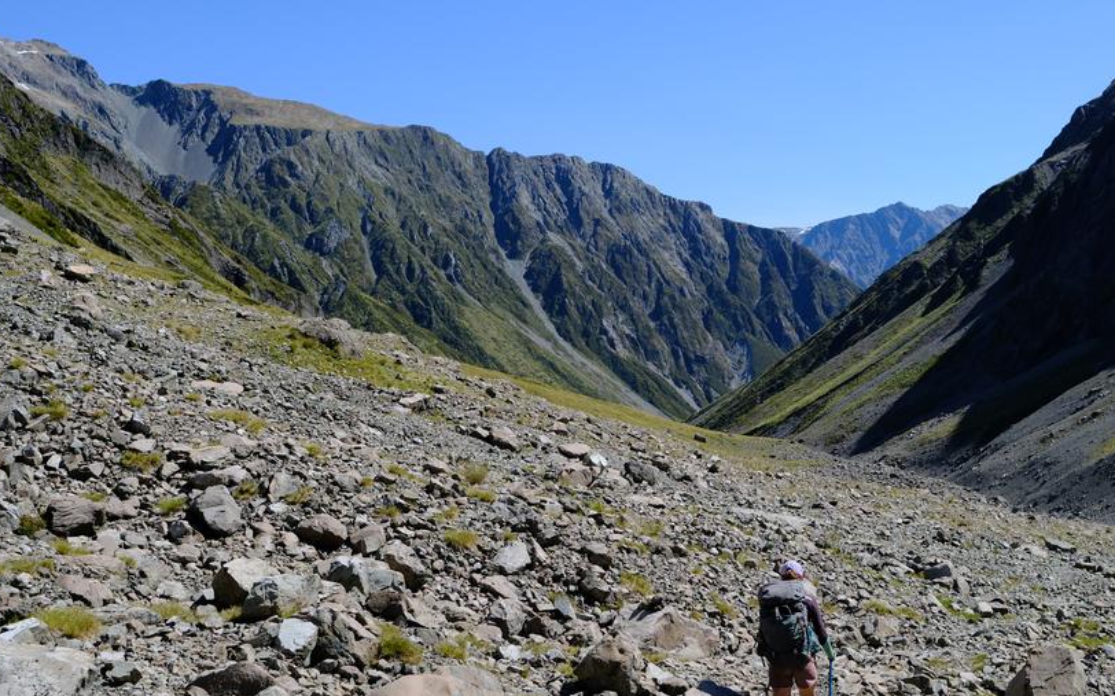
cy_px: 402
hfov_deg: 44.2
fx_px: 1367
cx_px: 643
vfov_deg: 28.5
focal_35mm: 45
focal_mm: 23
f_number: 6.4
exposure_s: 1/1900
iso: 640
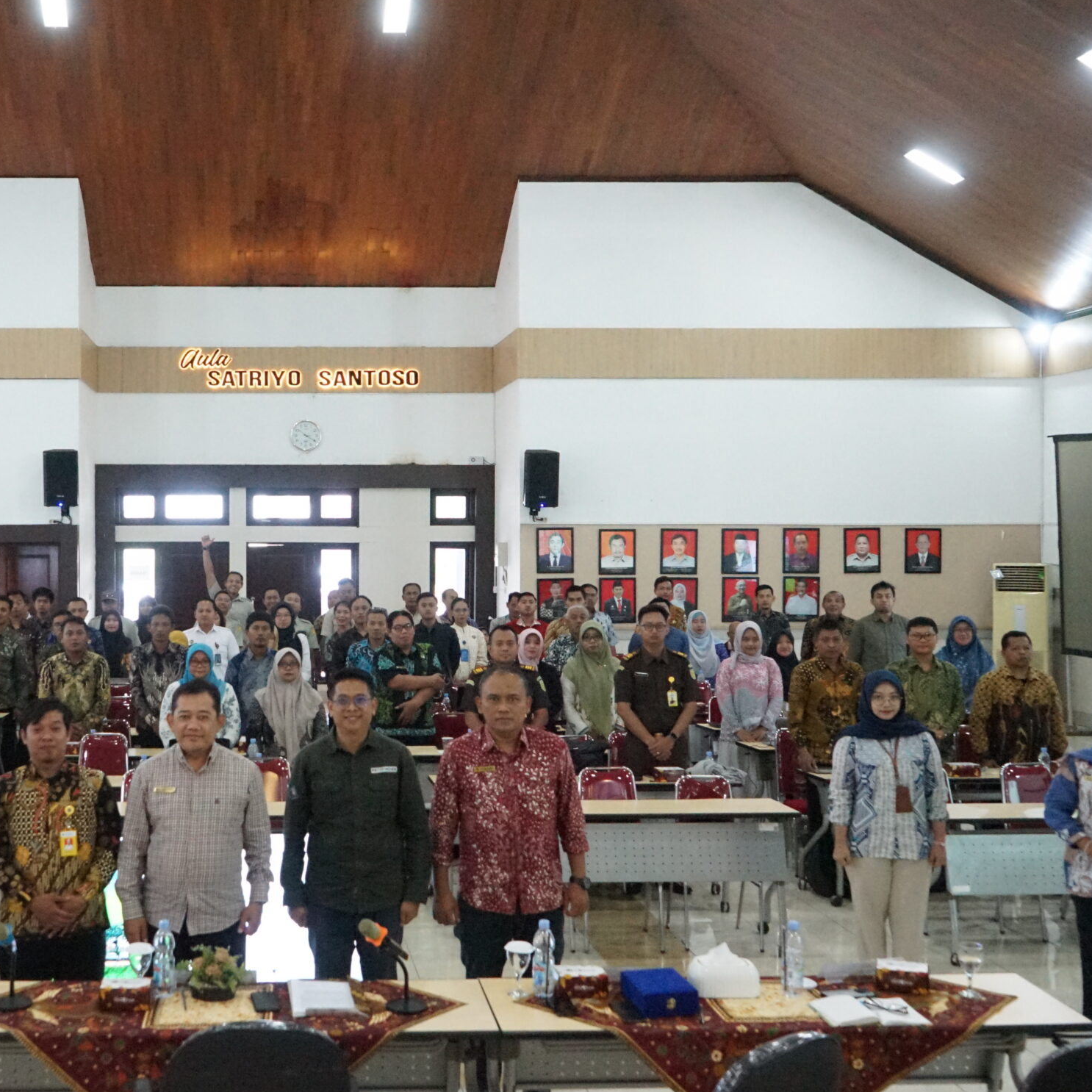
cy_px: 542
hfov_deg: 40.0
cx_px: 297
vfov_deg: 40.9
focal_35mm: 41
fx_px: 1463
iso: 12800
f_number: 5.6
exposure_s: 1/100
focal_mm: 28
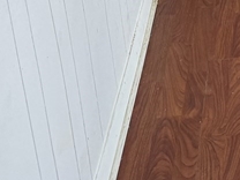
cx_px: 582
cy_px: -194
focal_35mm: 118
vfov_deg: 11.2
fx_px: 818
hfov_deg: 12.7
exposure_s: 1/120
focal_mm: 6.76
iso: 125
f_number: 1.78
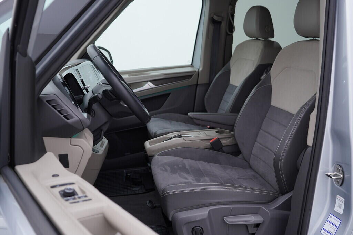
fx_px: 353
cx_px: 176
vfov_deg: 36.9
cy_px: 118
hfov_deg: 53.1
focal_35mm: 36
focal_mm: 24
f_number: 3.5
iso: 125
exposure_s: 1/60
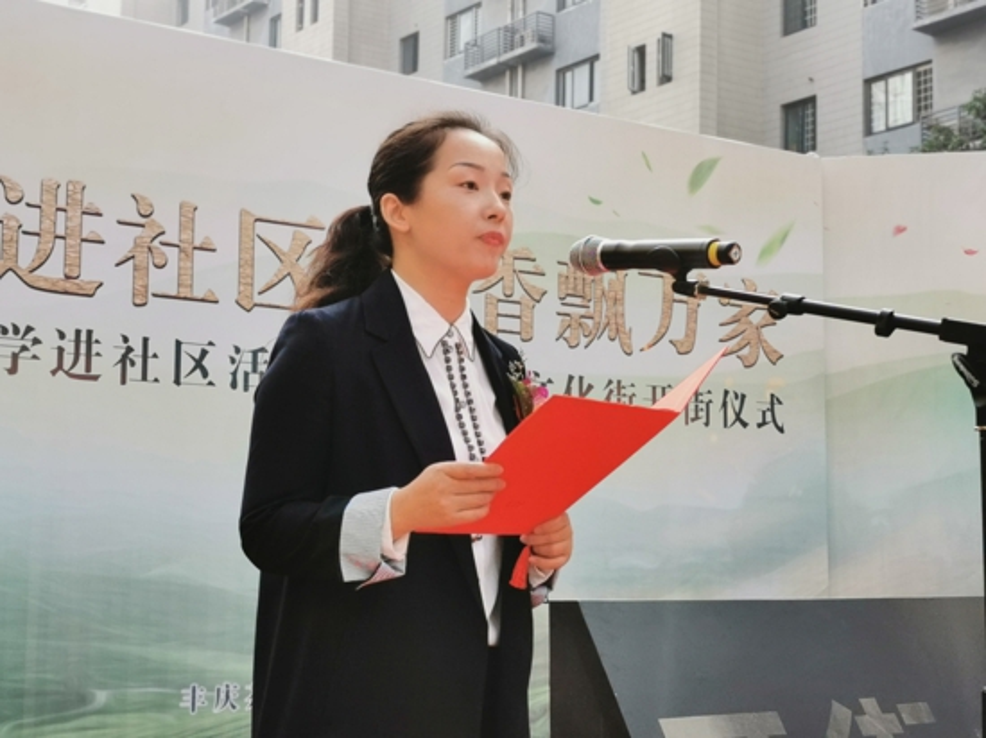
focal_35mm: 62
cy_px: 369
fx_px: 1765
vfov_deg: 23.6
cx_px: 493
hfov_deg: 31.2
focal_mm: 5.58
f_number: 1.8
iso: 50
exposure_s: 1/959
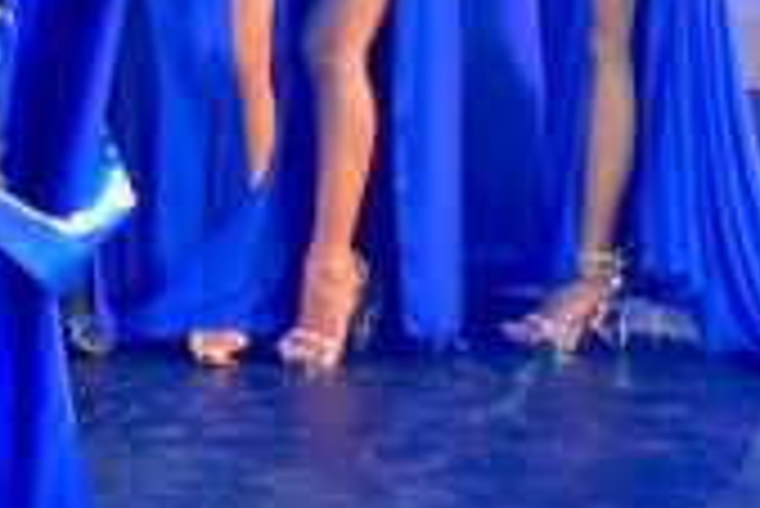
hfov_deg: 11.5
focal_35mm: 172
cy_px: -267
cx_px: -349
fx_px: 3634
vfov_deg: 7.8
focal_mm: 19.2
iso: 200
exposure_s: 1/70
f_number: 4
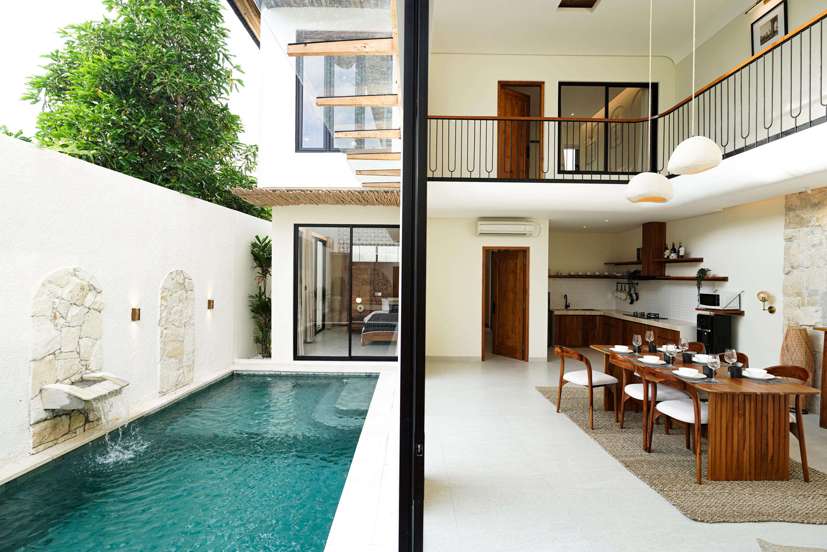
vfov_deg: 70.4
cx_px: 414
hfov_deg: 93.3
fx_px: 391
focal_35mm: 17
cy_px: 276
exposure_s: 1/200
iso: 320
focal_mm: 17
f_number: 4
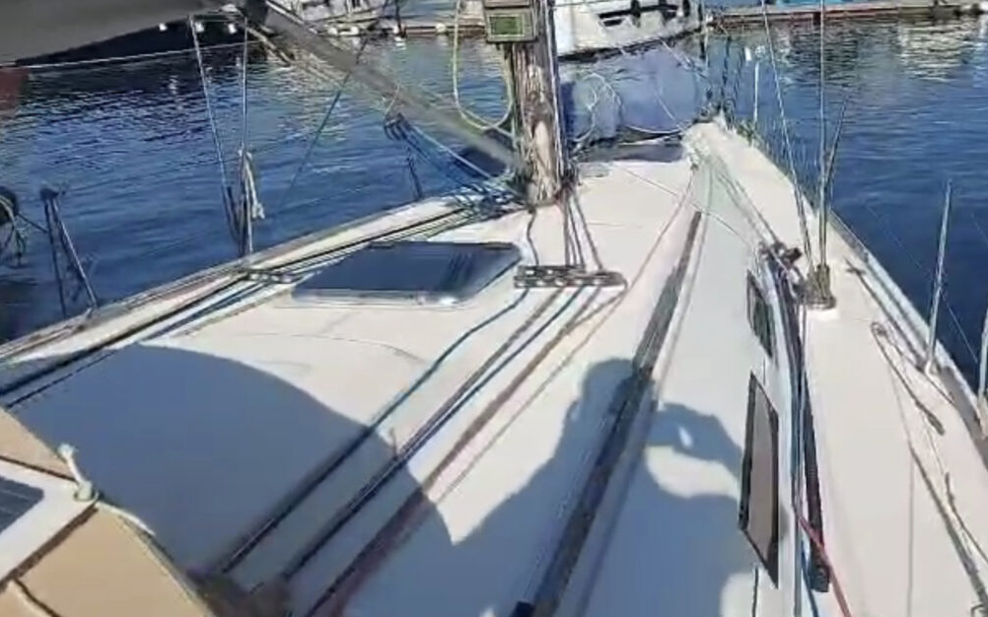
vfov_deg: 47.6
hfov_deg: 70.4
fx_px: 700
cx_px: 488
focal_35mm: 26
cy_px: 299
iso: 64
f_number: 1.78
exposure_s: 1/12346
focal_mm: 6.76
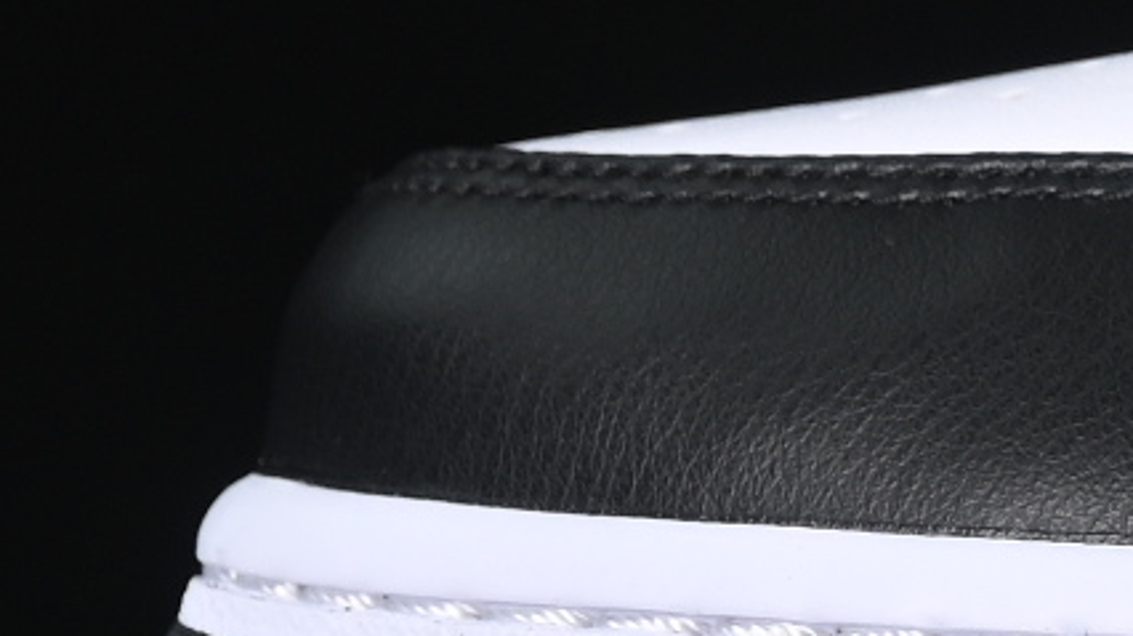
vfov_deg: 2.4
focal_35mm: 514
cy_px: -484
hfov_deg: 4.1
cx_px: 2806
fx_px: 15432
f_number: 6.3
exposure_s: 1/60
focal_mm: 50
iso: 160
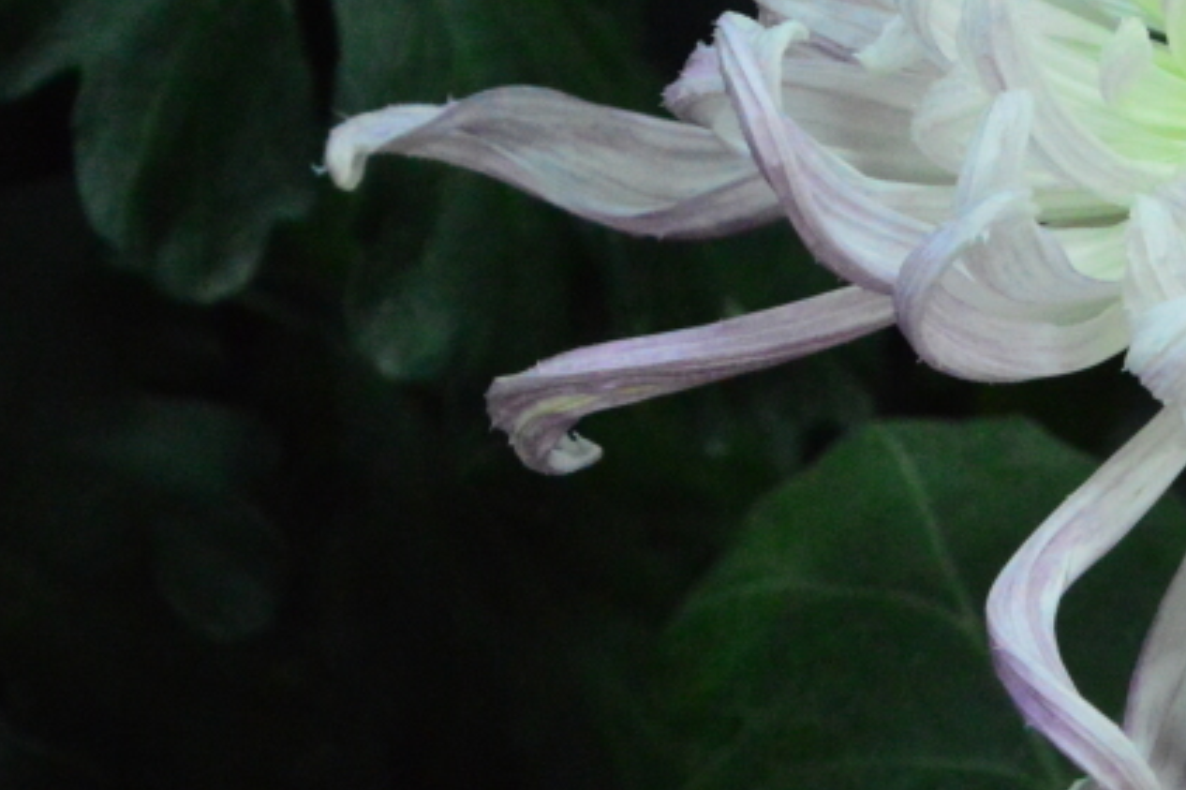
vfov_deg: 3.3
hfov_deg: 4.9
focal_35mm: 422
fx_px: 13896
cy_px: 224
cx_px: 1332
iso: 6400
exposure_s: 1/20
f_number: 13
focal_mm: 116
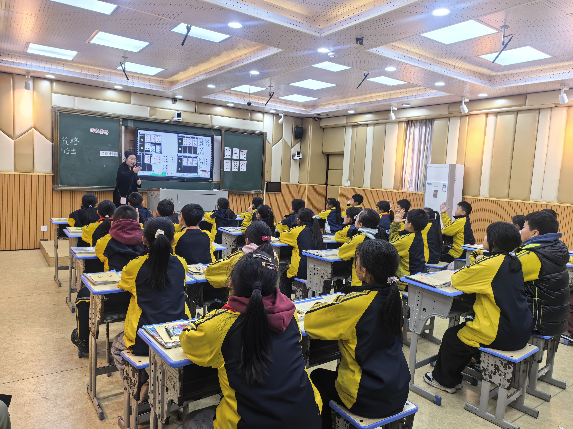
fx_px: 397
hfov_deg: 71.6
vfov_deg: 56.8
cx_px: 286
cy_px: 214
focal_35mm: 24
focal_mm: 8.5
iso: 160
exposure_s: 1/100
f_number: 4
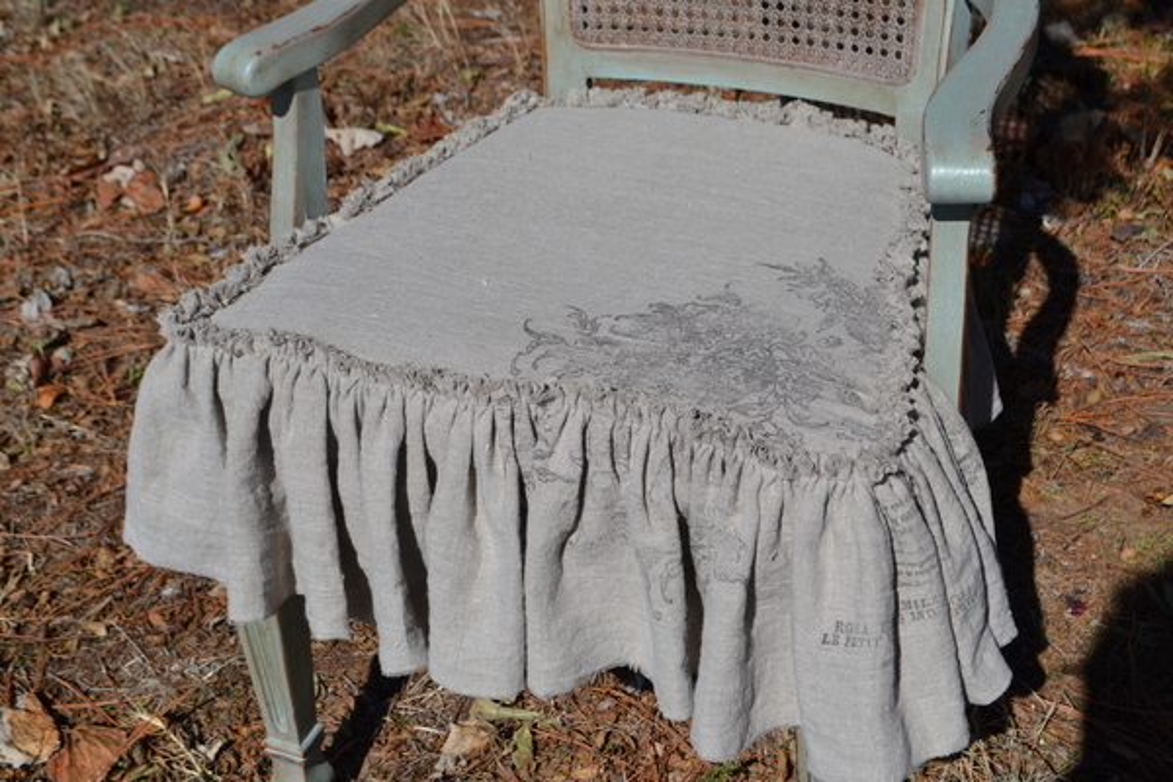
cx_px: 586
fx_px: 1759
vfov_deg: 25.1
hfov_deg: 36.9
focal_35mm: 54
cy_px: 391
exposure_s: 1/320
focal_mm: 36
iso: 100
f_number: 9
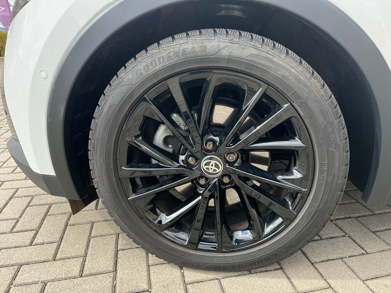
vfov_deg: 53.1
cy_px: 146
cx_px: 196
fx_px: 294
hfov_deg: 67.3
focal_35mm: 26
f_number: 1.6
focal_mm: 5.1
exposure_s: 1/366
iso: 50
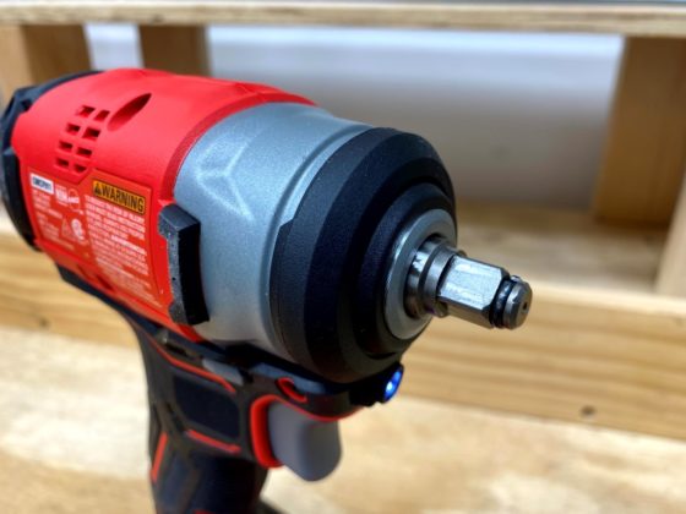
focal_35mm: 26
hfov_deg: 67.3
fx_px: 515
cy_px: 257
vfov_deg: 53.1
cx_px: 343
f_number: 1.8
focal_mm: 4.25
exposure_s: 1/156
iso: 32
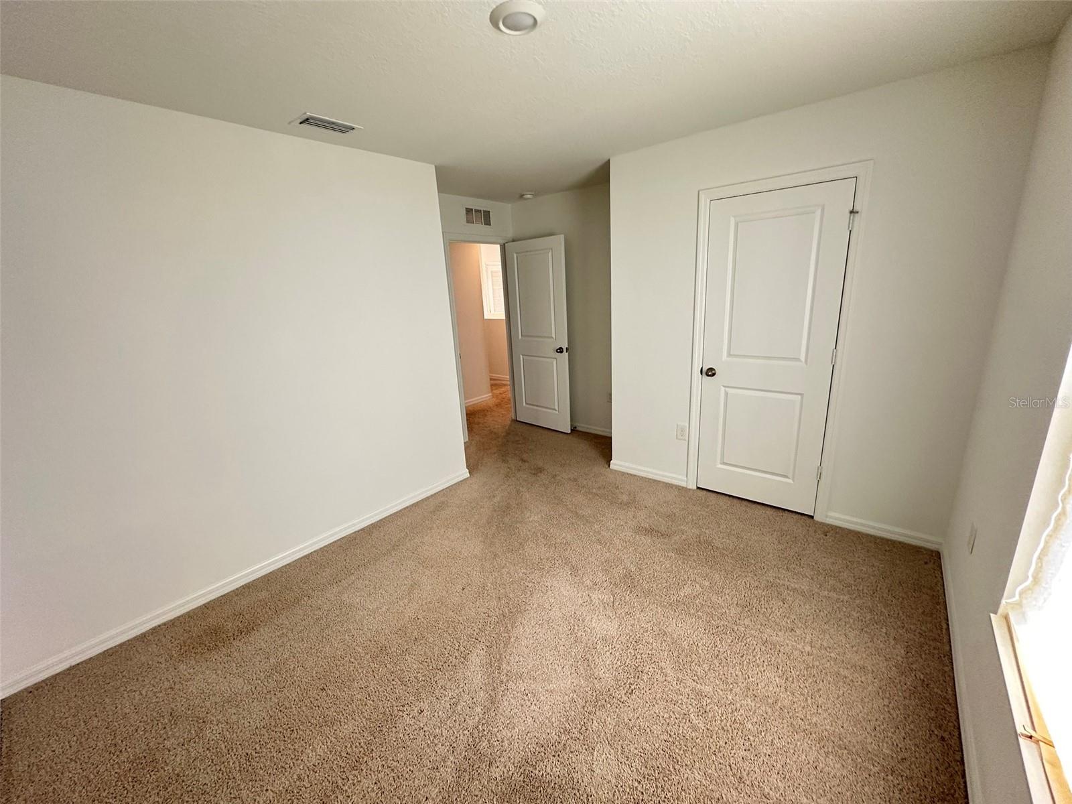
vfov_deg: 85.7
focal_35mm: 14
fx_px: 434
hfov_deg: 102.1
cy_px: 402
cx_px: 536
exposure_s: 1/60
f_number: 2.2
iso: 200
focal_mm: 2.22
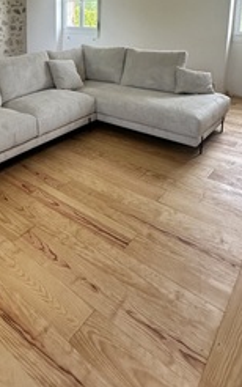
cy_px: 66
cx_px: 53
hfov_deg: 41.6
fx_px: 306
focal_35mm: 29
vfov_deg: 58.5
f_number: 2.2
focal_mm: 2.22
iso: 160
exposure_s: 1/99
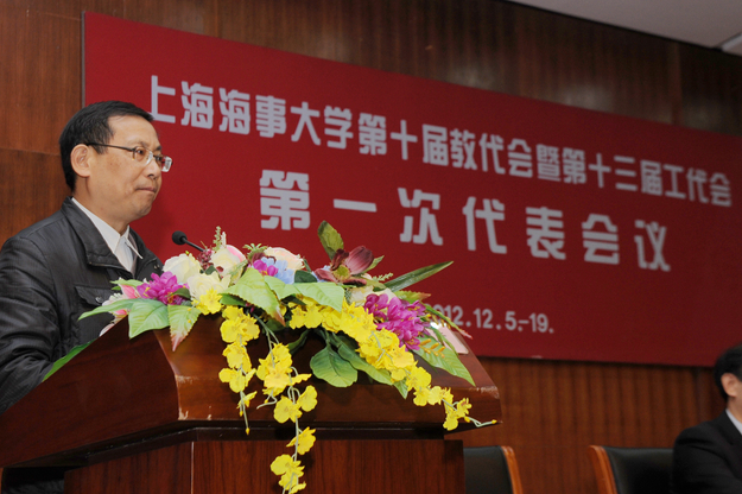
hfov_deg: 31.3
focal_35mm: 64
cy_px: 211
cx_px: 283
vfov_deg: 21.2
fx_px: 1318
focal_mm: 50
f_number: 6.3
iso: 800
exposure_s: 1/60
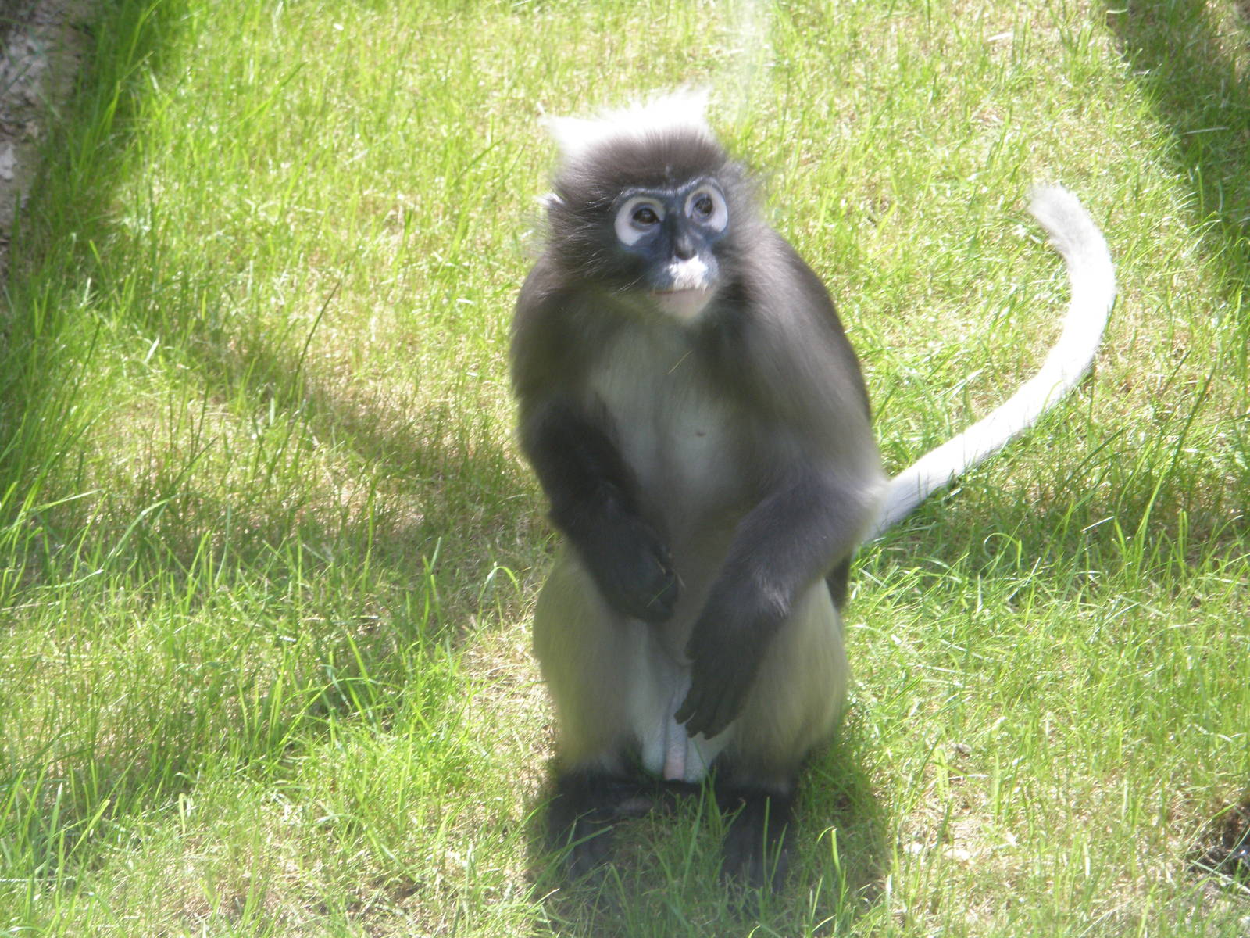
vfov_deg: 13.0
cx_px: 625
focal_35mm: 114
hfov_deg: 17.3
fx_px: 4117
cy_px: 469
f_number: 5
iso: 100
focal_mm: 20.1
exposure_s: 1/80
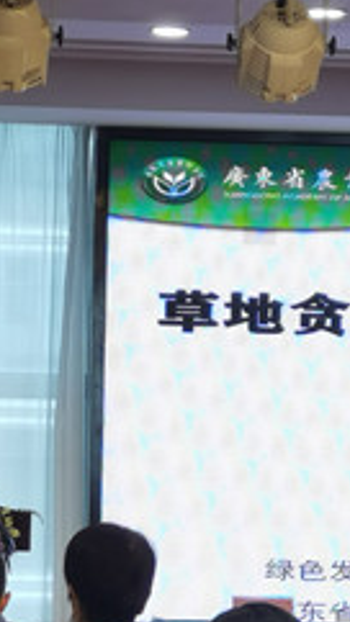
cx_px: 216
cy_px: 370
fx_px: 4012
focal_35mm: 243
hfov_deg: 5.0
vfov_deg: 8.9
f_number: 2.4
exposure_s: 1/44.8
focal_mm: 7.48
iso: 100
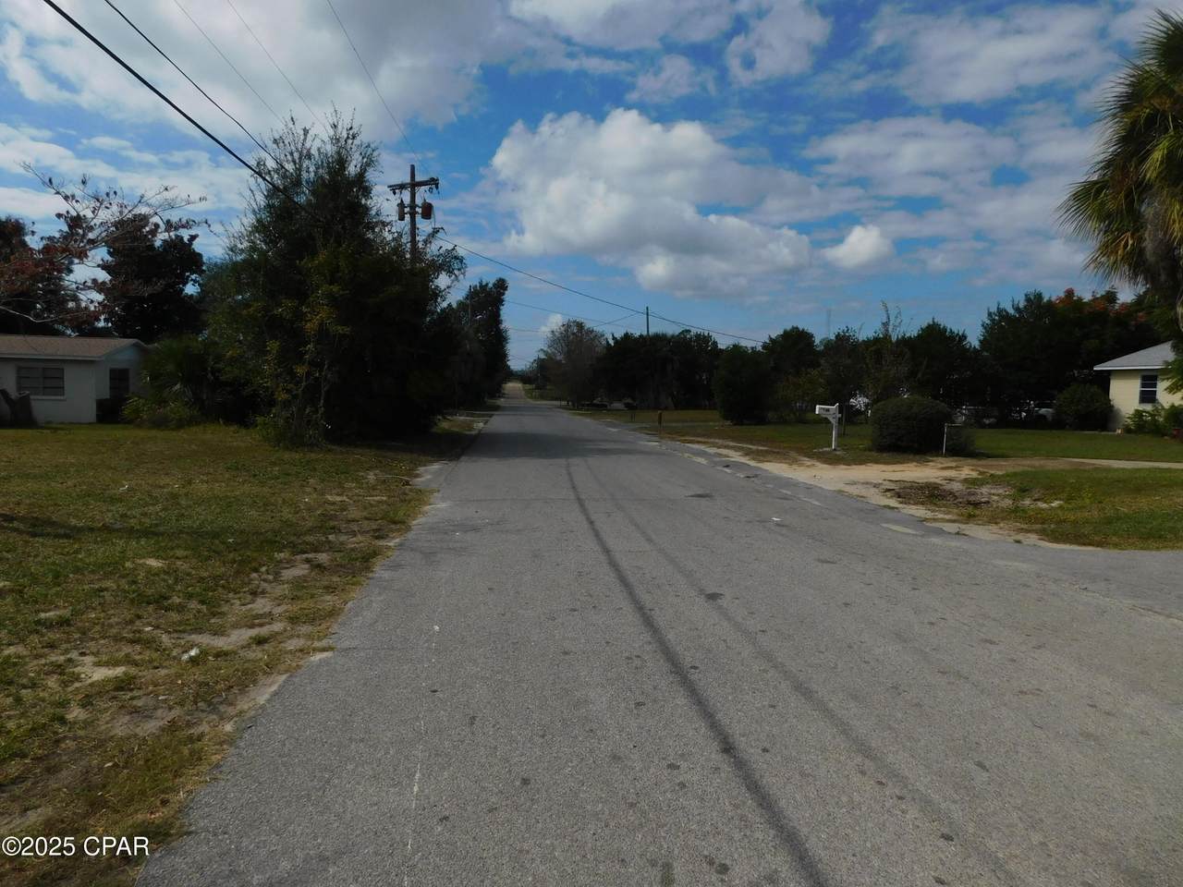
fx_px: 786
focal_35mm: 23
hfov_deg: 73.9
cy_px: 444
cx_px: 592
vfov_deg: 58.9
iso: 125
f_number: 6
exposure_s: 1/1250
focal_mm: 4
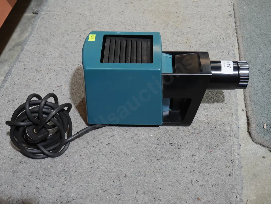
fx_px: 345
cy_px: 102
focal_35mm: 44
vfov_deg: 32.9
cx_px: 136
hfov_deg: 42.9
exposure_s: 1/60
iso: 640
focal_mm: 22
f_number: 4.7
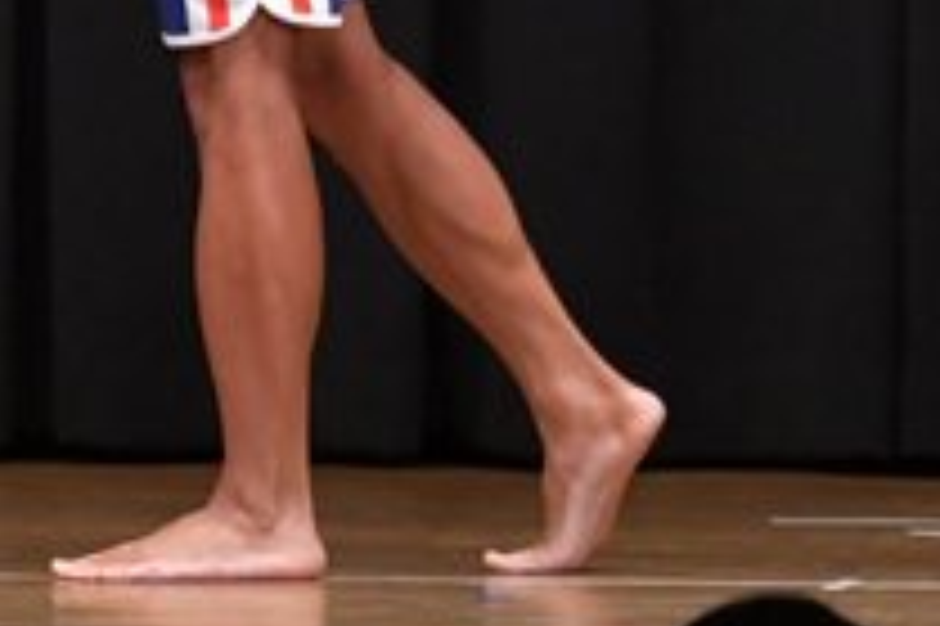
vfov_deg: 2.0
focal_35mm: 694
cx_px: -753
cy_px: -324
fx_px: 18106
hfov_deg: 3.0
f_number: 5.6
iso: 6400
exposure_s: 1/400
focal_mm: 125
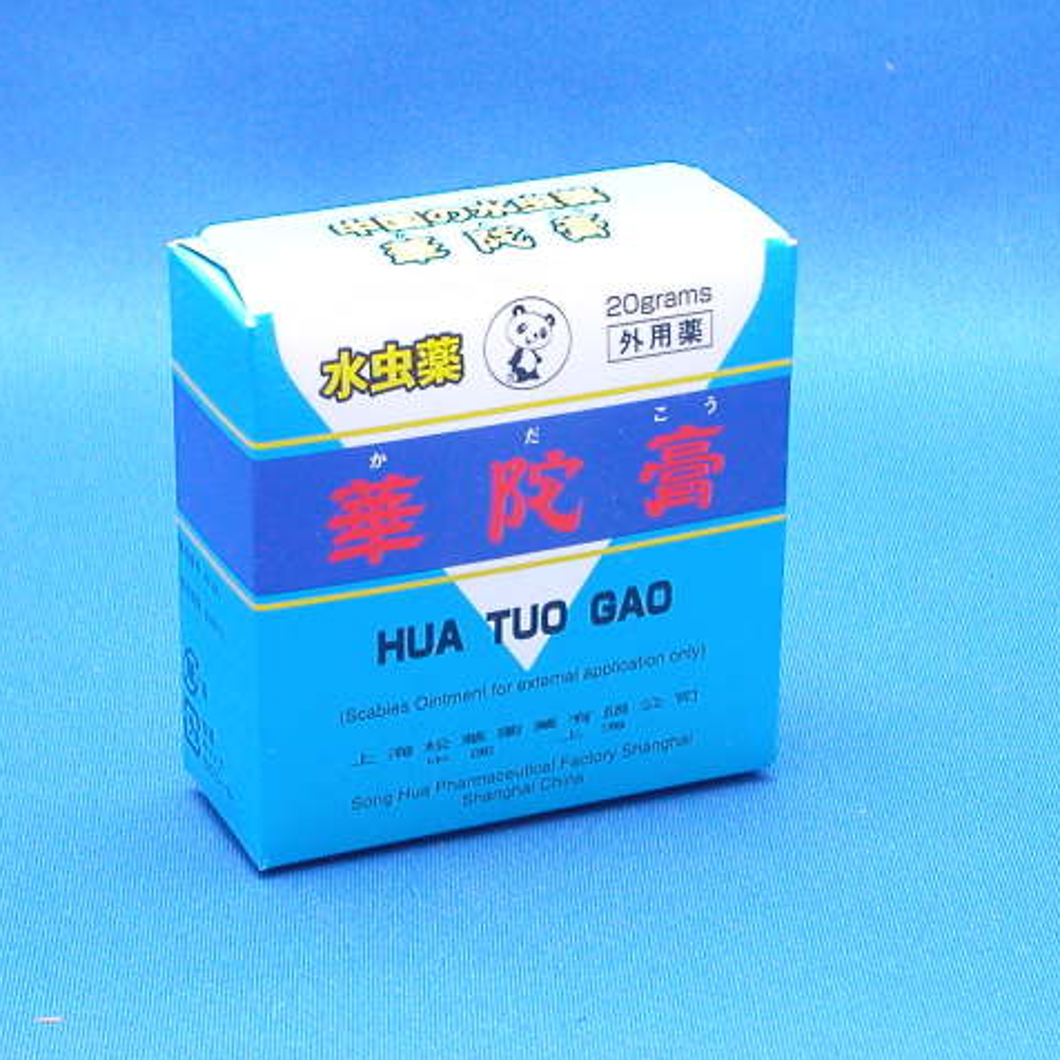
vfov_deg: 13.2
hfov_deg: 13.2
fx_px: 4573
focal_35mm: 132
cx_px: 530
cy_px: 532
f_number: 4.8
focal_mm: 16.8
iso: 149
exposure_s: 1/3.4
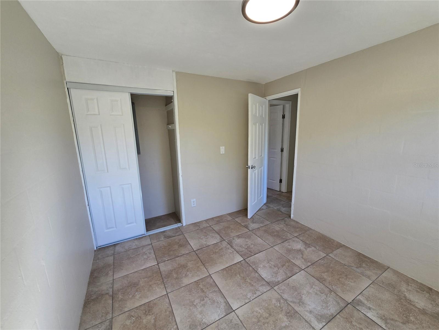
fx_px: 165
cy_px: 165
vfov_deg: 89.9
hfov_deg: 106.2
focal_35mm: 13
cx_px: 220
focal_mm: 2.2
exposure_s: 1/120
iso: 80
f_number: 2.2
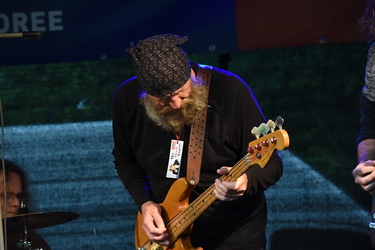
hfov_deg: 12.4
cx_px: 188
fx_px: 1719
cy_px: 125
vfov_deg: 8.3
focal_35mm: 165
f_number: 5.6
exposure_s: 1/160
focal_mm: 165
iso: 3200
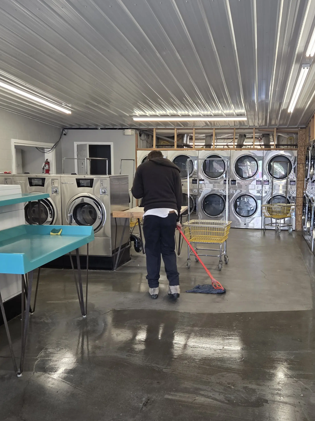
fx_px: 376
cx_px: 206
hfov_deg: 44.9
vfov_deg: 58.4
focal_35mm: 31
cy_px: 210
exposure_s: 1/180
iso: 160
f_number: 1.8
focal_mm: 5.4
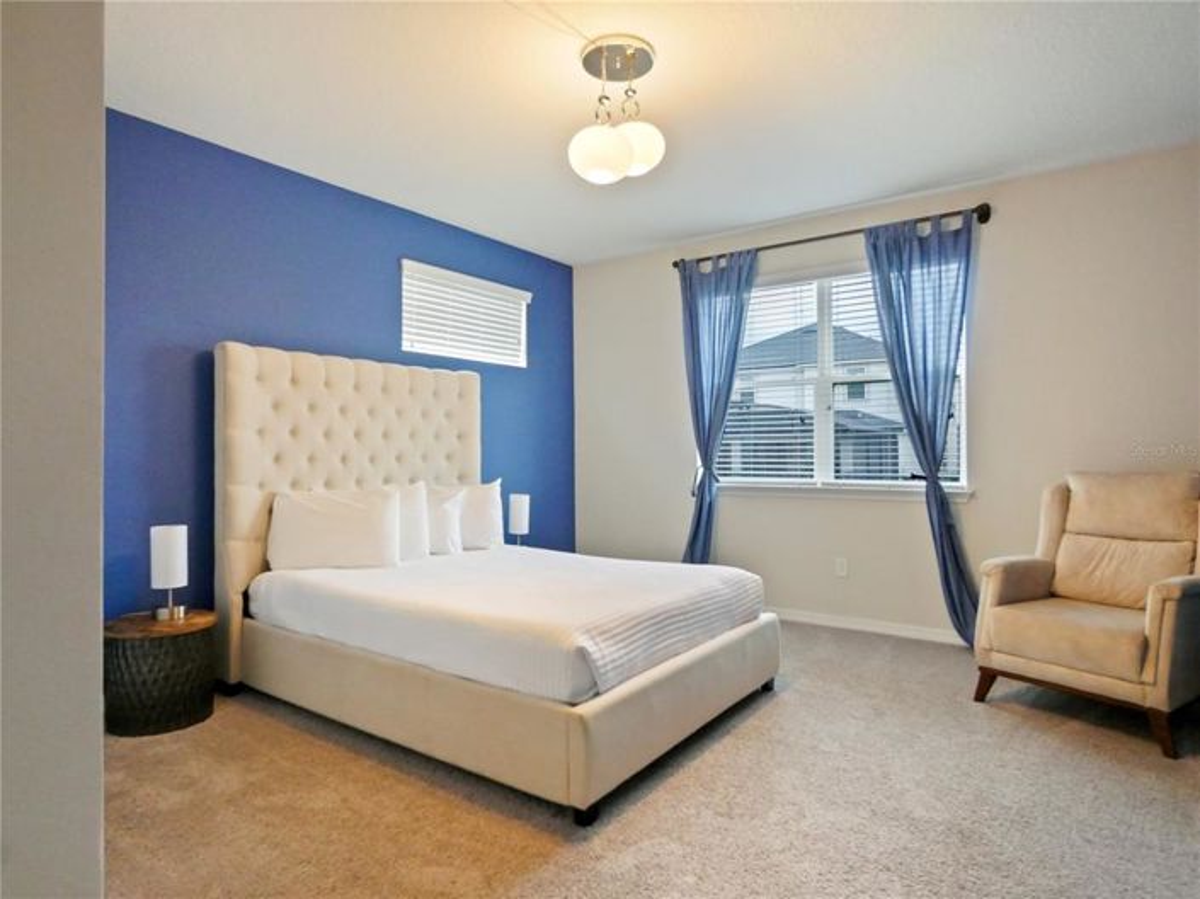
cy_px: 450
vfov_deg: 65.9
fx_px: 693
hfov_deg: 81.8
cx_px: 600
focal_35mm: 20
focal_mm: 10
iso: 2500
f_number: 4
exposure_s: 1/60
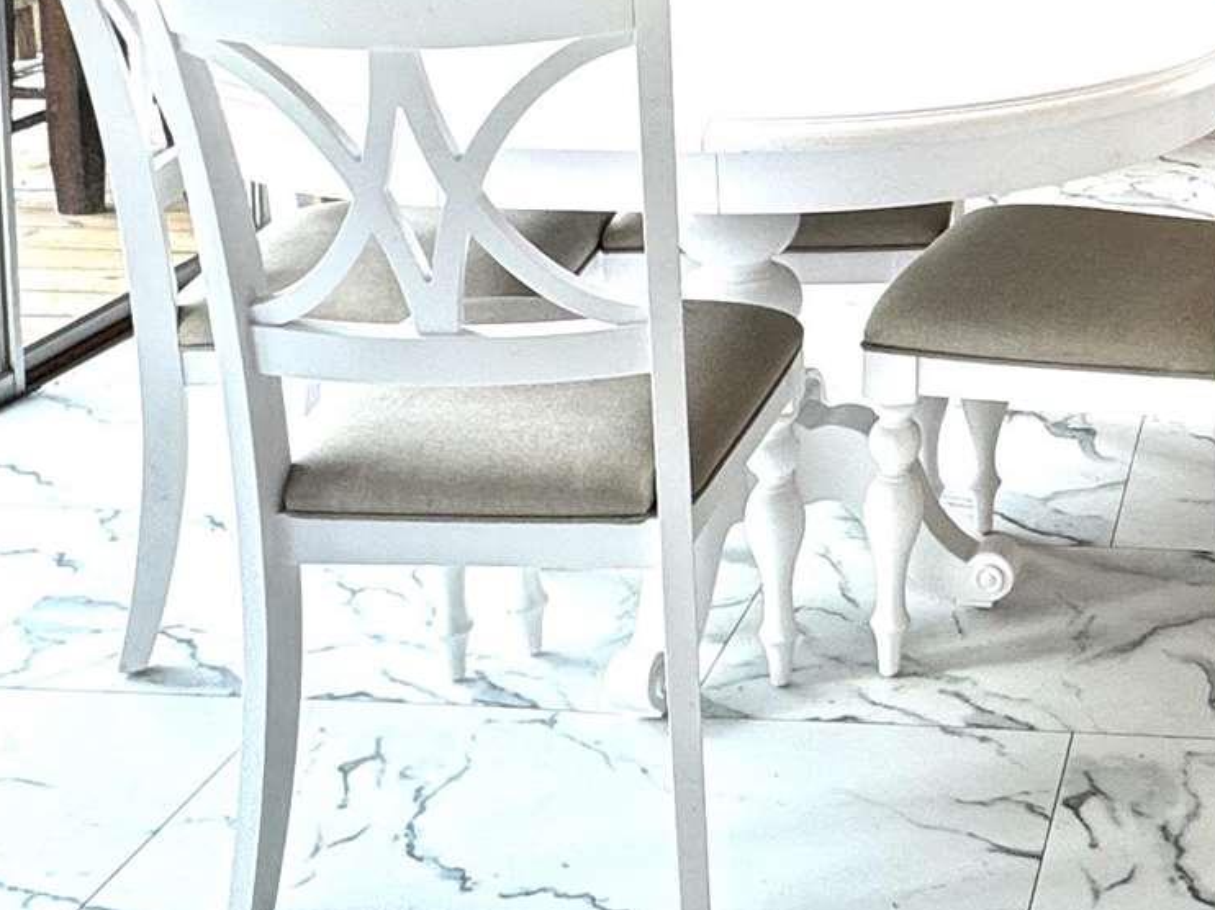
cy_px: -178
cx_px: 1159
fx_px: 2035
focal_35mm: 58
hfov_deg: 31.2
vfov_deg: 23.1
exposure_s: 1/120
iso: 100
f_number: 2.2
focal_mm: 2.22
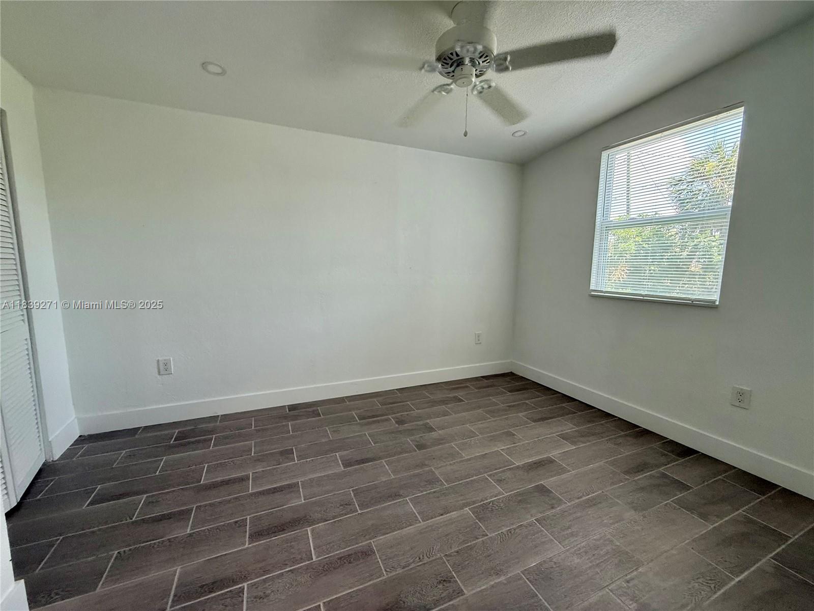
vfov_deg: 85.7
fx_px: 329
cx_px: 407
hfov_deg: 102.1
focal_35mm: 14
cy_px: 306
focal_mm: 2.22
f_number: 2.2
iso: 250
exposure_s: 1/120
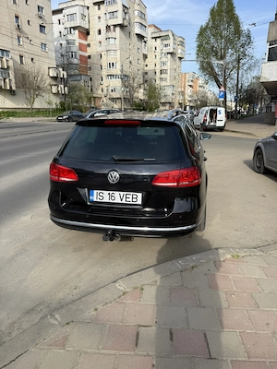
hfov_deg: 56.8
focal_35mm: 24
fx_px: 256
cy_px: 184
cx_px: 138
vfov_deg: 71.6
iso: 80
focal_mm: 6.76
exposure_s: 1/2110
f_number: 1.78
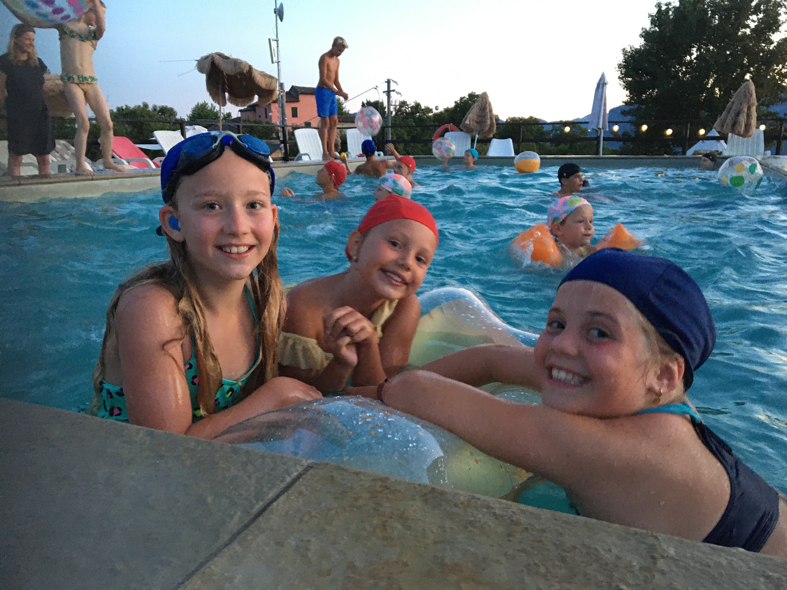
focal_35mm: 29
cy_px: 295
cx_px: 394
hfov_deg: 61.7
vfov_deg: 48.2
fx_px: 659
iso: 200
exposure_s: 1/17
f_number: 2.2
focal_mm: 4.15
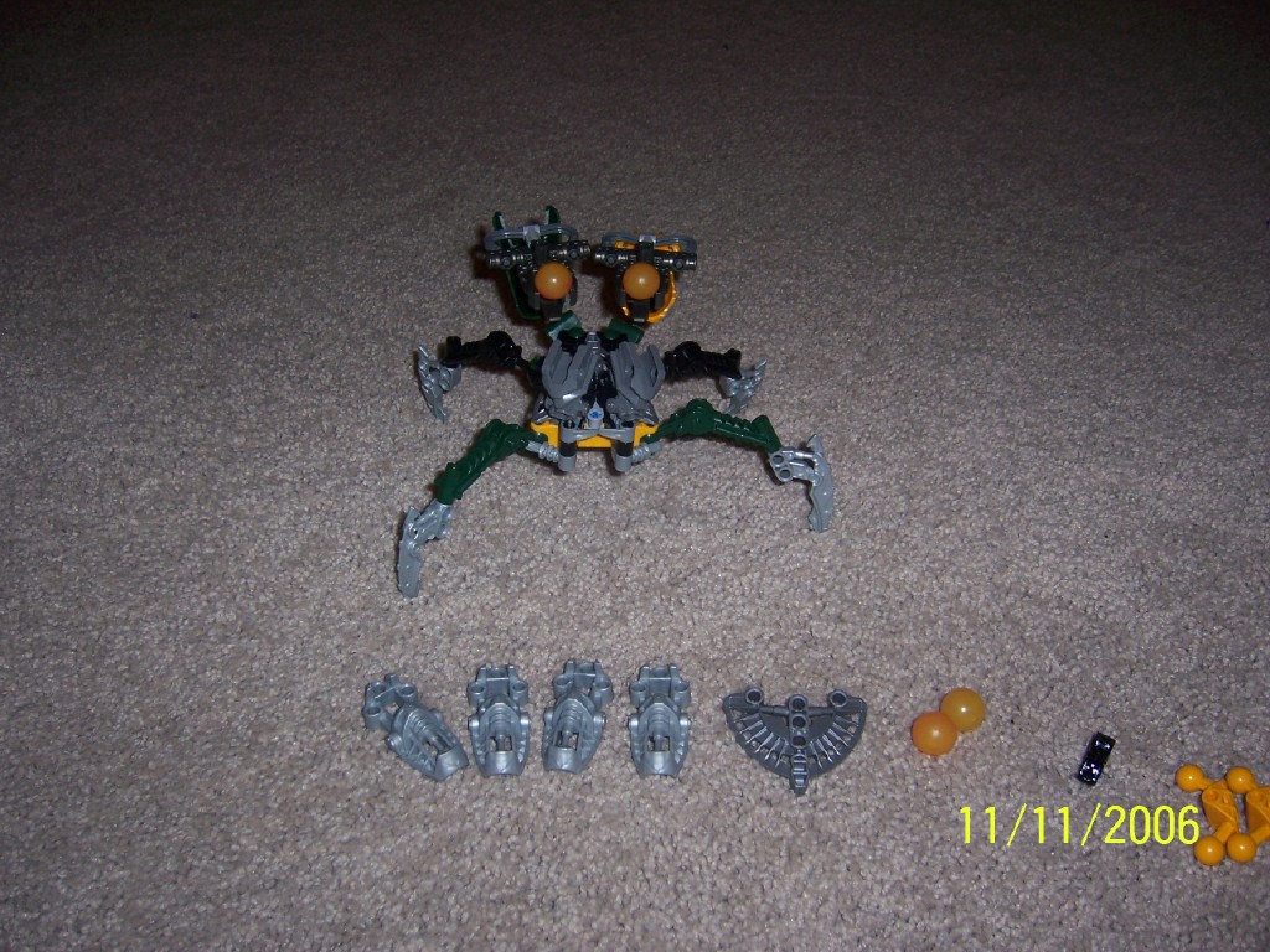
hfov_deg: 51.4
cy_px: 476
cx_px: 635
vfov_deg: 39.7
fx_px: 1321
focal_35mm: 36
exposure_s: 1/60
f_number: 2.8
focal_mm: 6.2
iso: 80
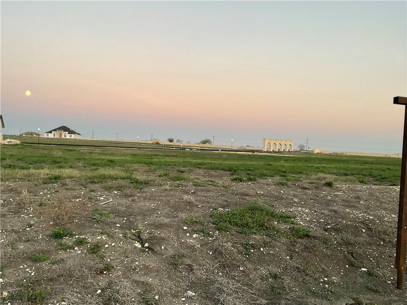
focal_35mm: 29
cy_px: 152
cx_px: 204
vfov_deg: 48.2
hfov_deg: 61.7
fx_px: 341
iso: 50
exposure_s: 1/60
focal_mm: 3
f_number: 1.8
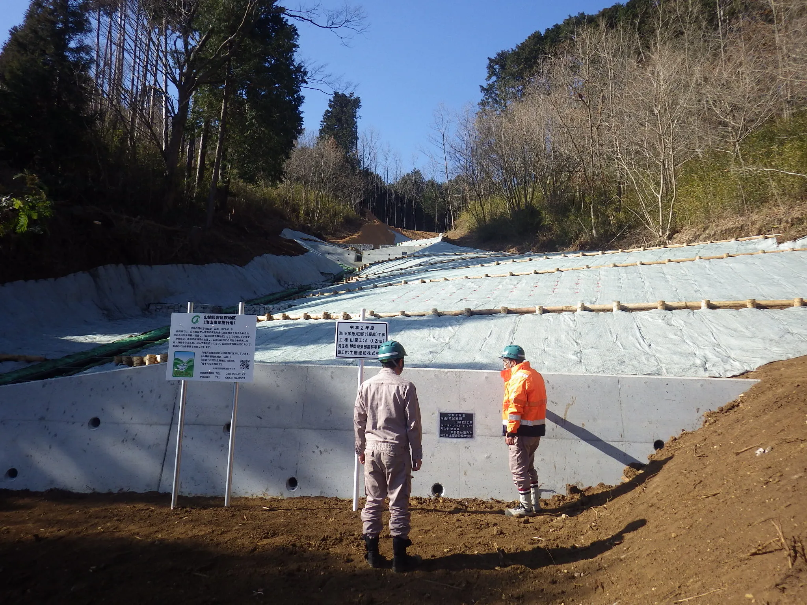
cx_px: 404
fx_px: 583
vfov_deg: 54.9
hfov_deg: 69.4
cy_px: 302
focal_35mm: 25
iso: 125
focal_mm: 4.5
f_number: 2.8
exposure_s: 1/1250
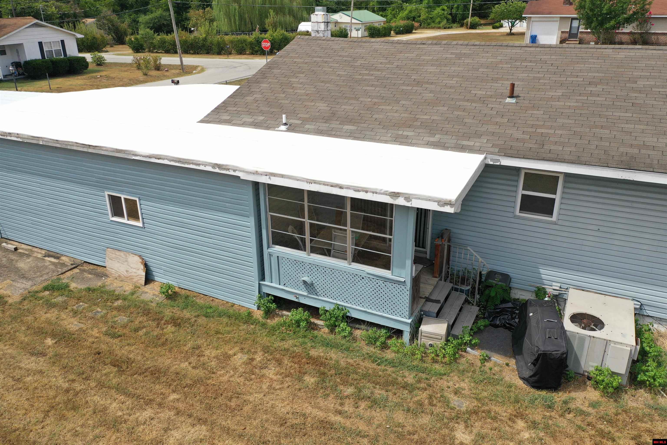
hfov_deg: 65.5
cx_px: 334
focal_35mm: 28
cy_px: 222
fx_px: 519
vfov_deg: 46.4
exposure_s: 1/50
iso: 100
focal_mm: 10.26
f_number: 3.2
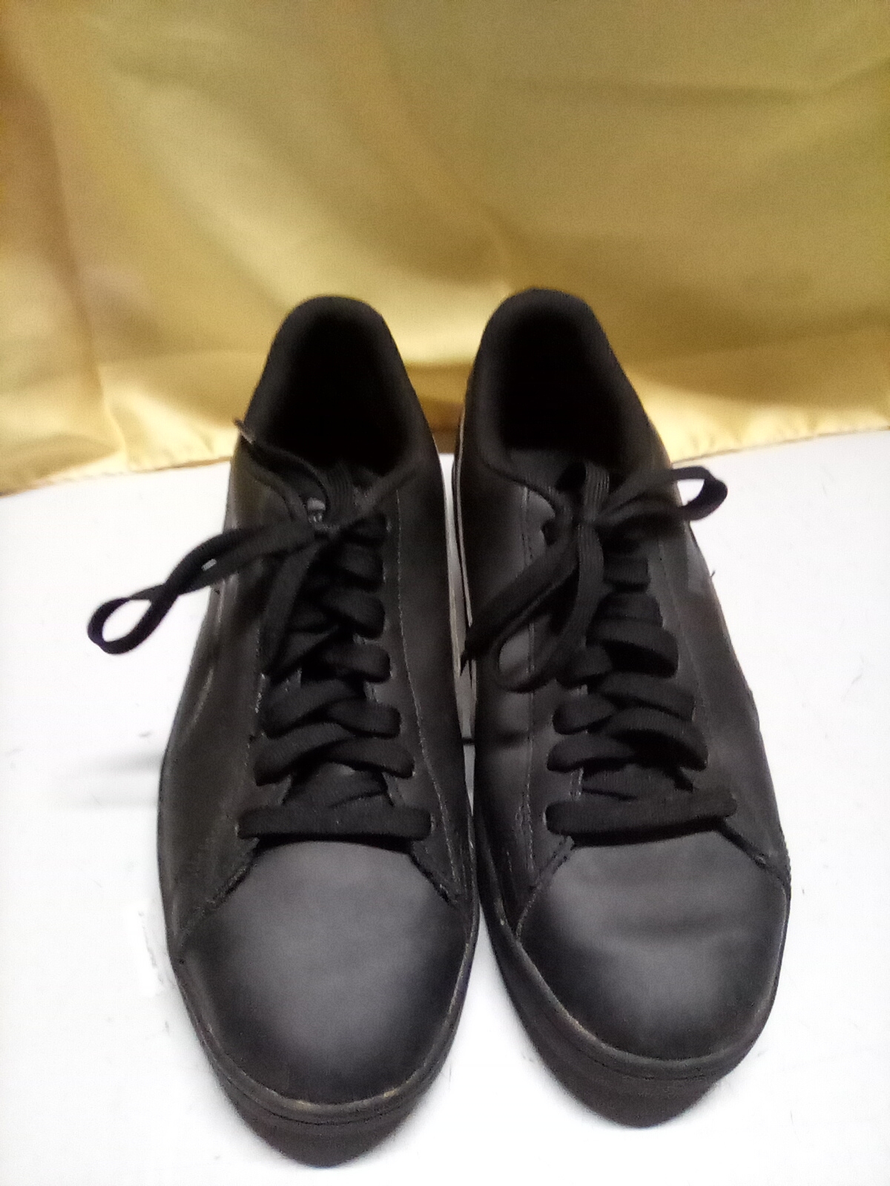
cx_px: 445
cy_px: 593
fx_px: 960
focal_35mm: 28
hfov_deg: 49.7
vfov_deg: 63.4
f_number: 2.2
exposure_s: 1/20
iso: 346
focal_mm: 2.27
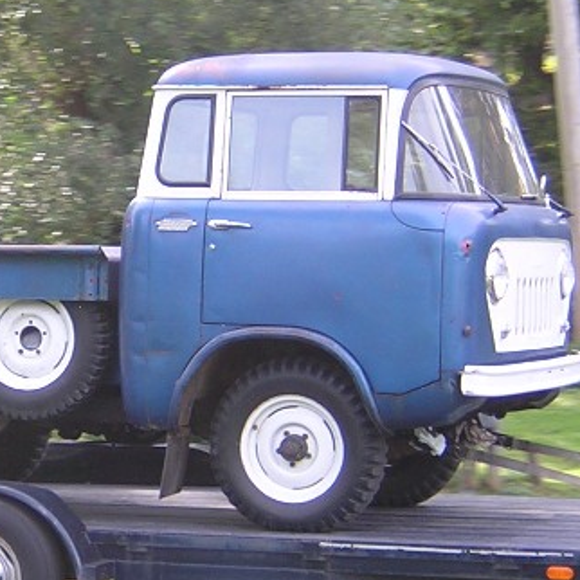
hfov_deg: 11.9
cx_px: 32
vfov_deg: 12.0
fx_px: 2749
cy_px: 227
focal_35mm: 145
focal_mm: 8.6
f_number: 3.5
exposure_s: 1/65.4
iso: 100
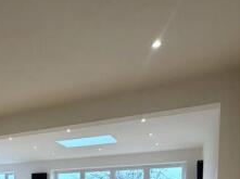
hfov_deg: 47.7
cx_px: 50
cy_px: 214
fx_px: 256
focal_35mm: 37
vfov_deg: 32.1
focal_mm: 2.22
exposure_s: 1/100
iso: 160
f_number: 2.2
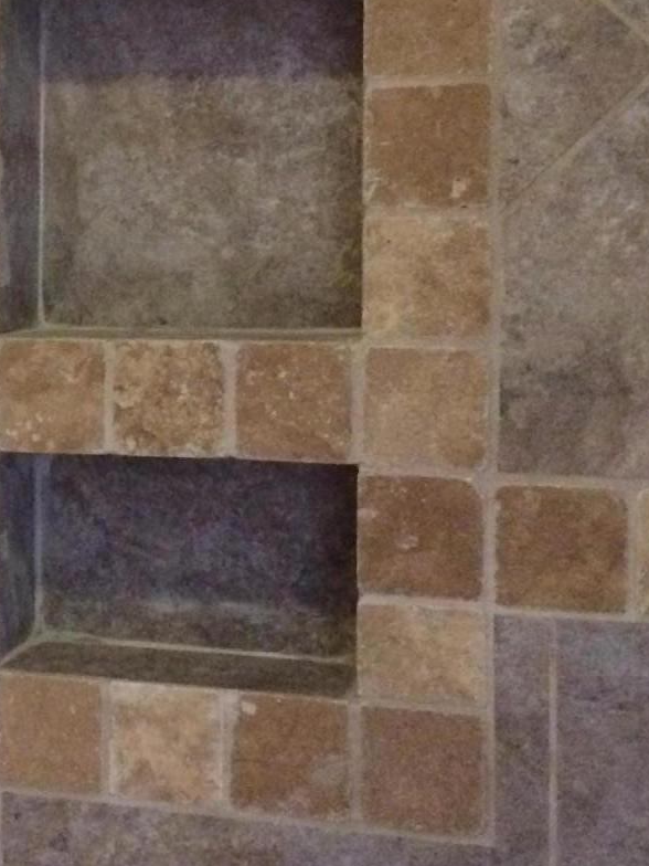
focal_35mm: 74
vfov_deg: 26.3
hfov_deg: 18.9
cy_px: 349
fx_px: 1850
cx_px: -116
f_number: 2.2
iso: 500
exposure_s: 1/15
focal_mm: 4.15
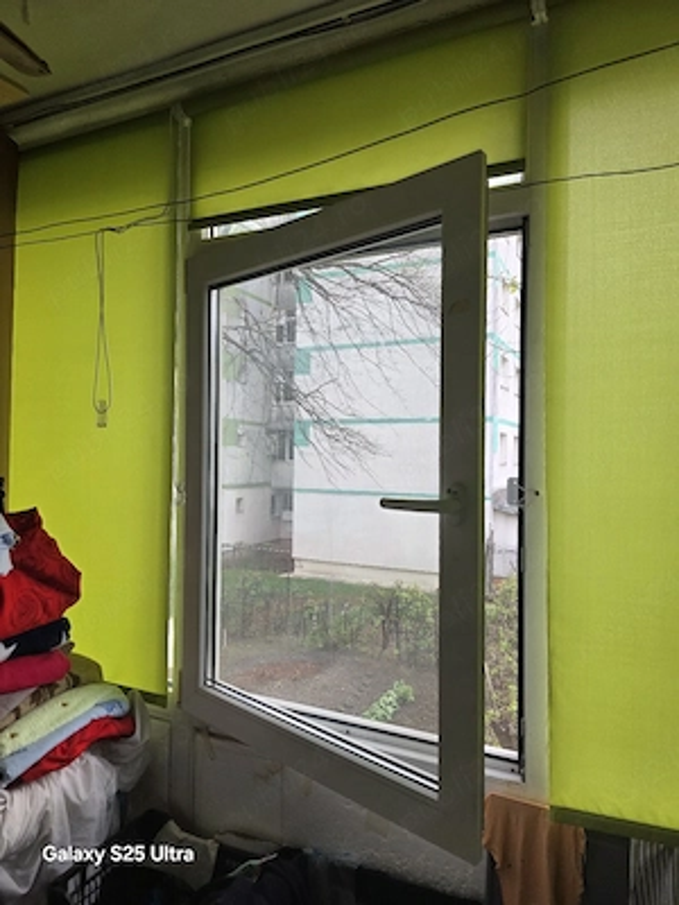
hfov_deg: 58.9
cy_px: 452
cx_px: 340
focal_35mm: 23
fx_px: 602
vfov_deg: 73.9
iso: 50
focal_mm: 6.3
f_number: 1.7
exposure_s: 1/182
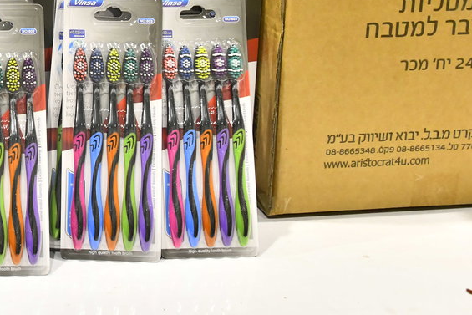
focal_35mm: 109
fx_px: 1429
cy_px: -57
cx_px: -76
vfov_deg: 12.3
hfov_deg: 17.9
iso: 2000
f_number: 5
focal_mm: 44
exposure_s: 1/125
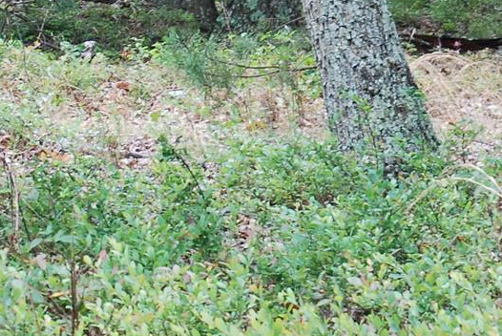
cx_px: 456
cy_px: -42
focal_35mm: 321
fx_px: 4480
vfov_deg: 4.3
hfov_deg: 6.4
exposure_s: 1/60
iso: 320
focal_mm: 55
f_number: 5.6
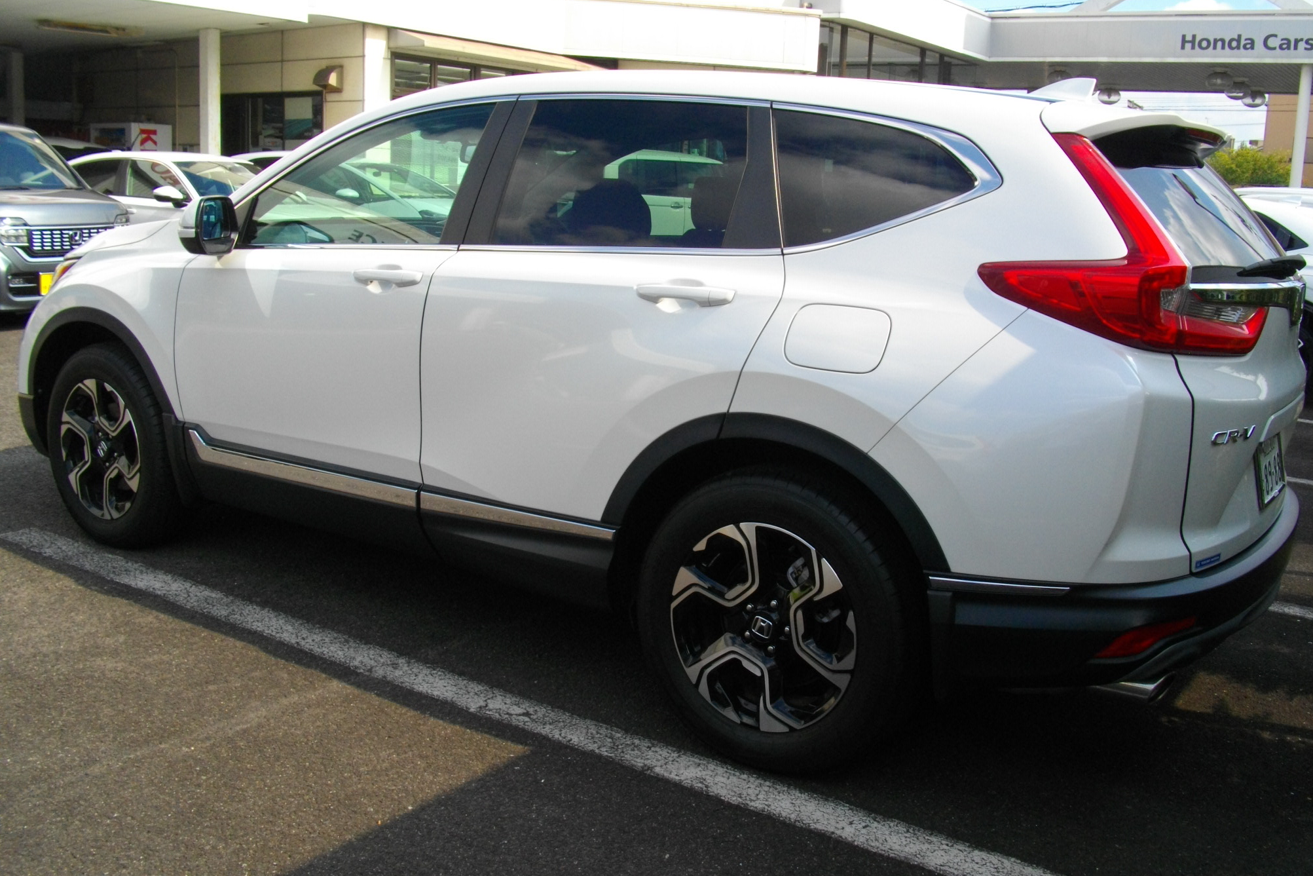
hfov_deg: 55.8
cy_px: 415
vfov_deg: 38.9
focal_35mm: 34
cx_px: 669
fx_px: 1240
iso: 100
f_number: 5.5
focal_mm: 5.7
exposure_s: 1/200
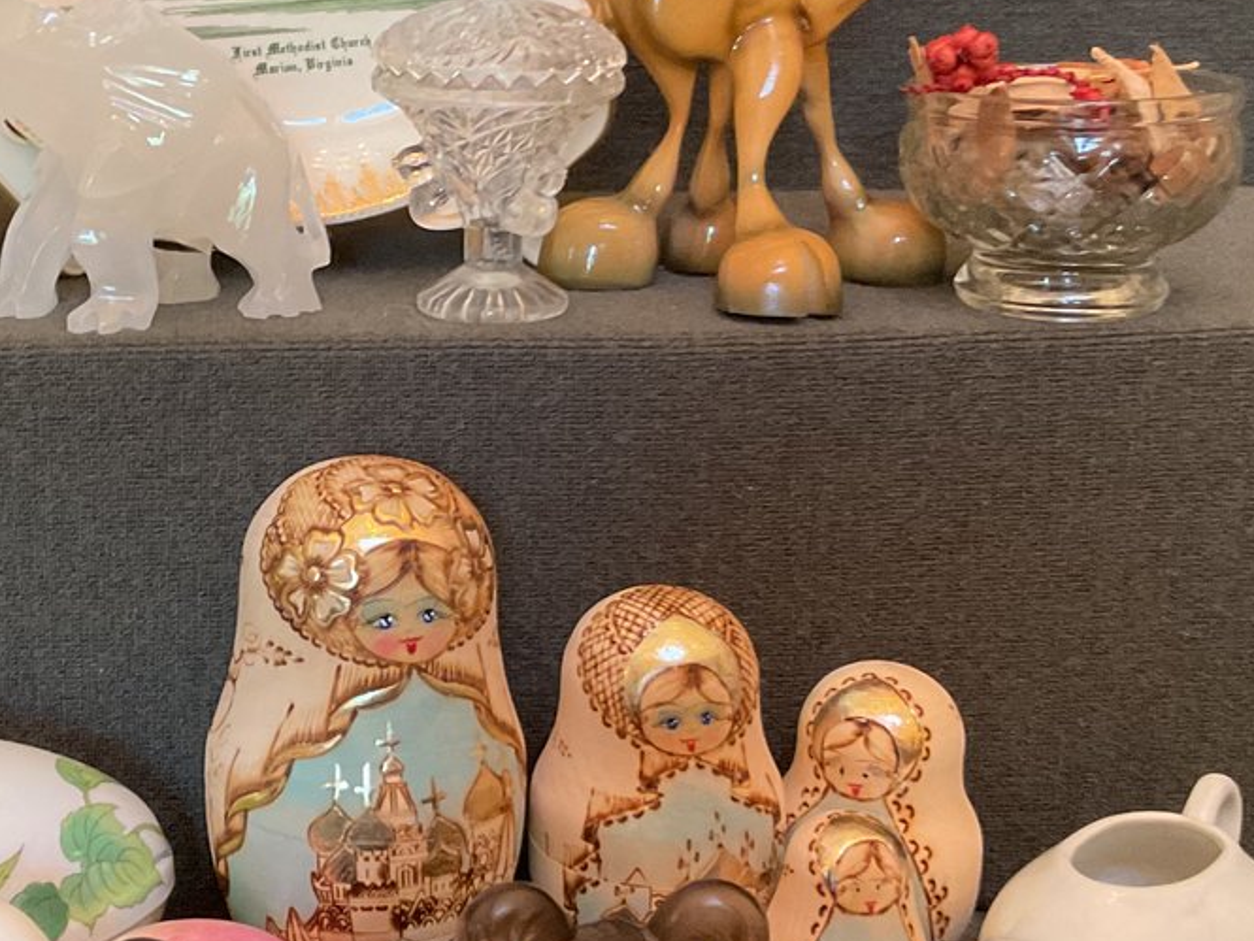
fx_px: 2391
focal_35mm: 66
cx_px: 335
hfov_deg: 29.0
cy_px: 408
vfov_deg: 22.2
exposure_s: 1/60
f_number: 1.8
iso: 250
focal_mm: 3
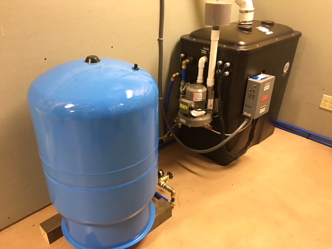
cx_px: 166
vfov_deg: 48.2
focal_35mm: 29
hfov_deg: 61.7
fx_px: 278
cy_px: 124
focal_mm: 4.15
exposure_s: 1/17
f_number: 2.2
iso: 200
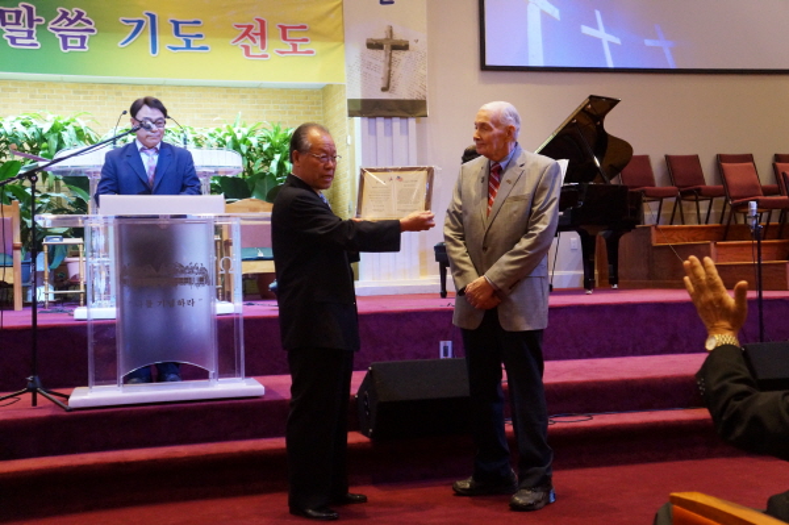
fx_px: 1018
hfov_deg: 42.4
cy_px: 262
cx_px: 394
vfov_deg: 28.9
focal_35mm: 46
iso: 3200
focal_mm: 31
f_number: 4
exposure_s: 1/80
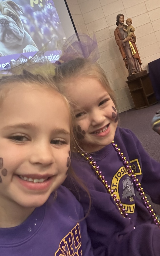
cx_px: 66
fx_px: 223
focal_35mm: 32
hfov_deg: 39.3
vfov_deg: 59.7
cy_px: 128
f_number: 1.9
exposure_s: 1/40
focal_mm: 2.69
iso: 320
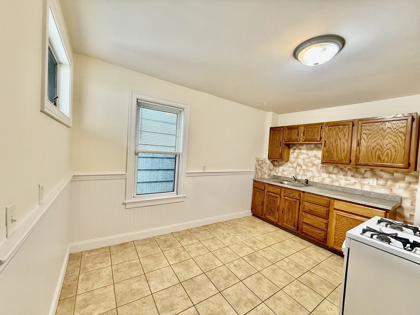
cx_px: 210
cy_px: 158
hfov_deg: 102.1
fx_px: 170
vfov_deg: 85.7
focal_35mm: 14
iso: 250
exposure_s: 1/60
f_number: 2.2
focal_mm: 2.22
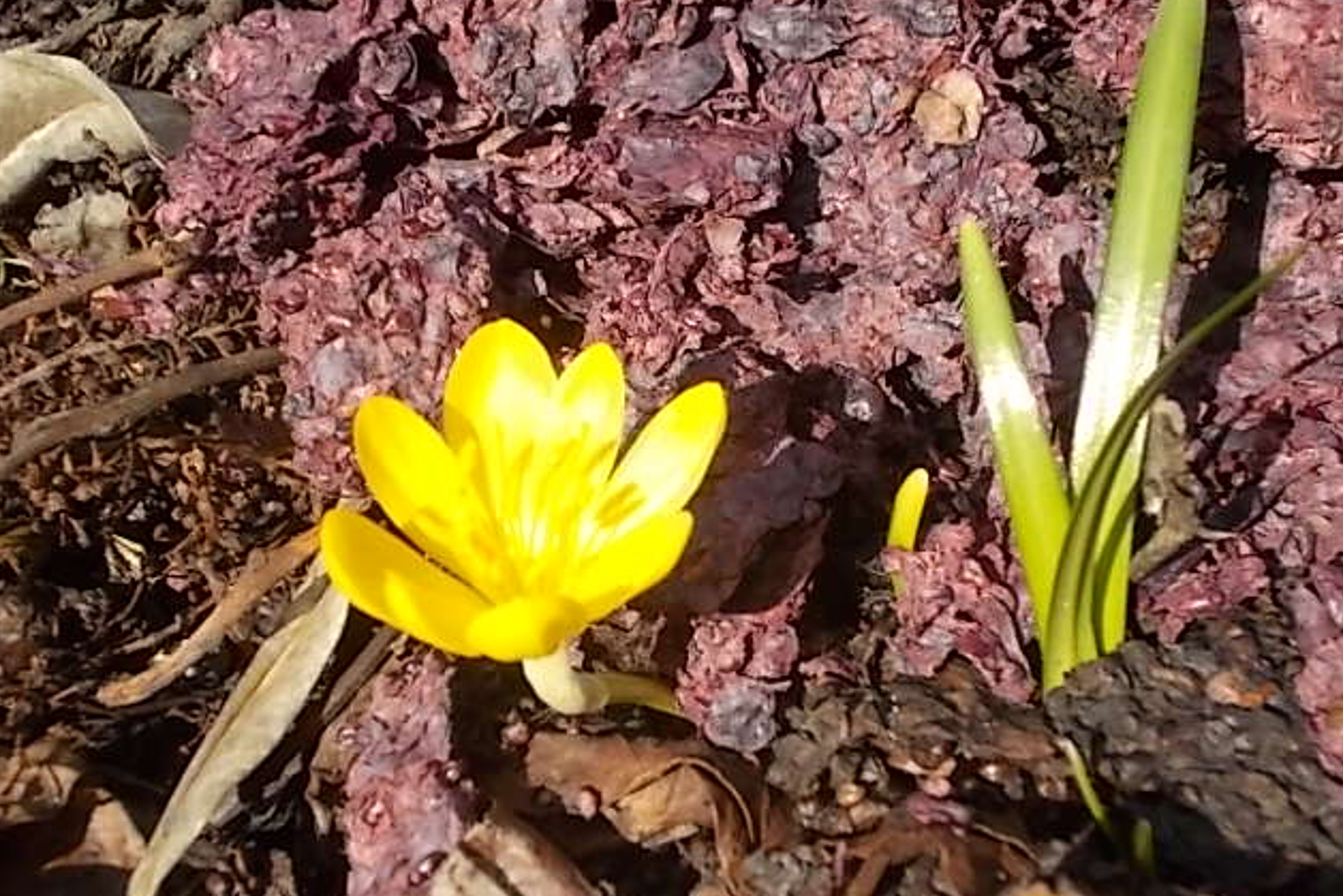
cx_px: 667
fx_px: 1978
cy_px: 432
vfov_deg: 25.5
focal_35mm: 53
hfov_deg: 37.5
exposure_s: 1/320
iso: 80
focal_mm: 9
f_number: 4.5
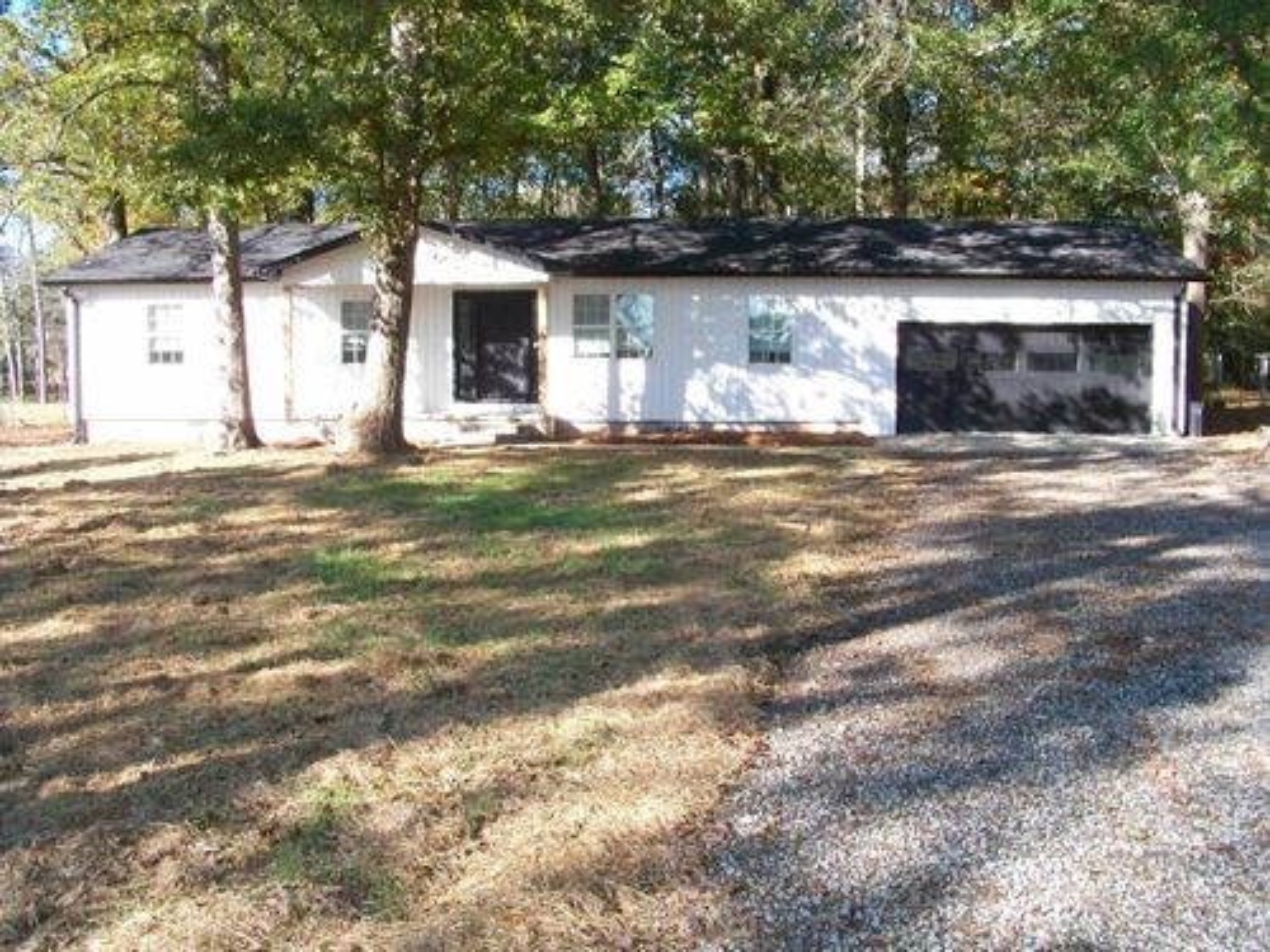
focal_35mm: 33
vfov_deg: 42.9
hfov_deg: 55.4
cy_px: 476
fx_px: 1211
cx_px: 635
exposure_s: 1/320
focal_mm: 5.85
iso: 400
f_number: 5.6
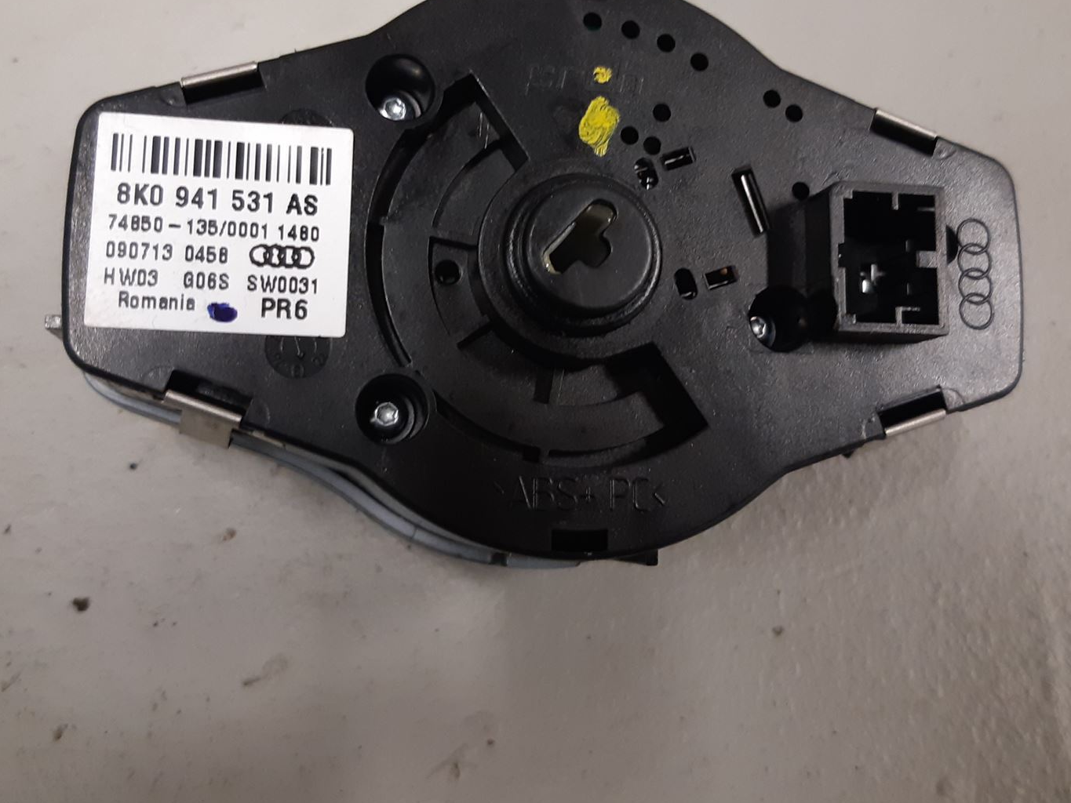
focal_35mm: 39
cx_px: 575
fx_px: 1207
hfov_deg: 47.8
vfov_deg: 36.6
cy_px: 304
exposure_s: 1/50
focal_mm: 3.93
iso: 160
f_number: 1.7
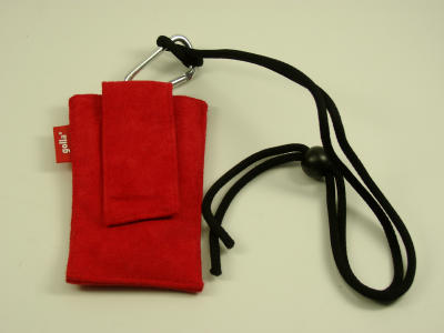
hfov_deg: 28.2
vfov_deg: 21.3
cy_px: 166
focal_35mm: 69
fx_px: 885
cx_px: 222
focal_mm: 14.22
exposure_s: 1/91.6
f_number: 2.8
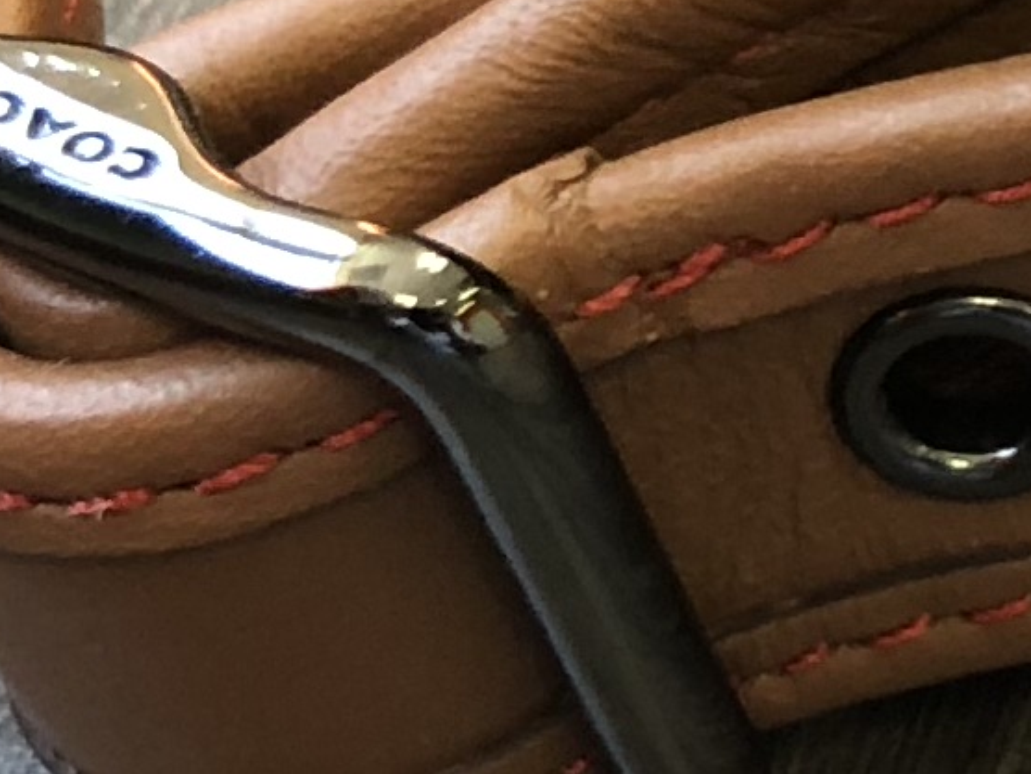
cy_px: -514
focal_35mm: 203
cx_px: 2294
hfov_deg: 9.0
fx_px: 6046
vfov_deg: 7.2
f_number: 1.8
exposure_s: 1/16
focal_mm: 4
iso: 40
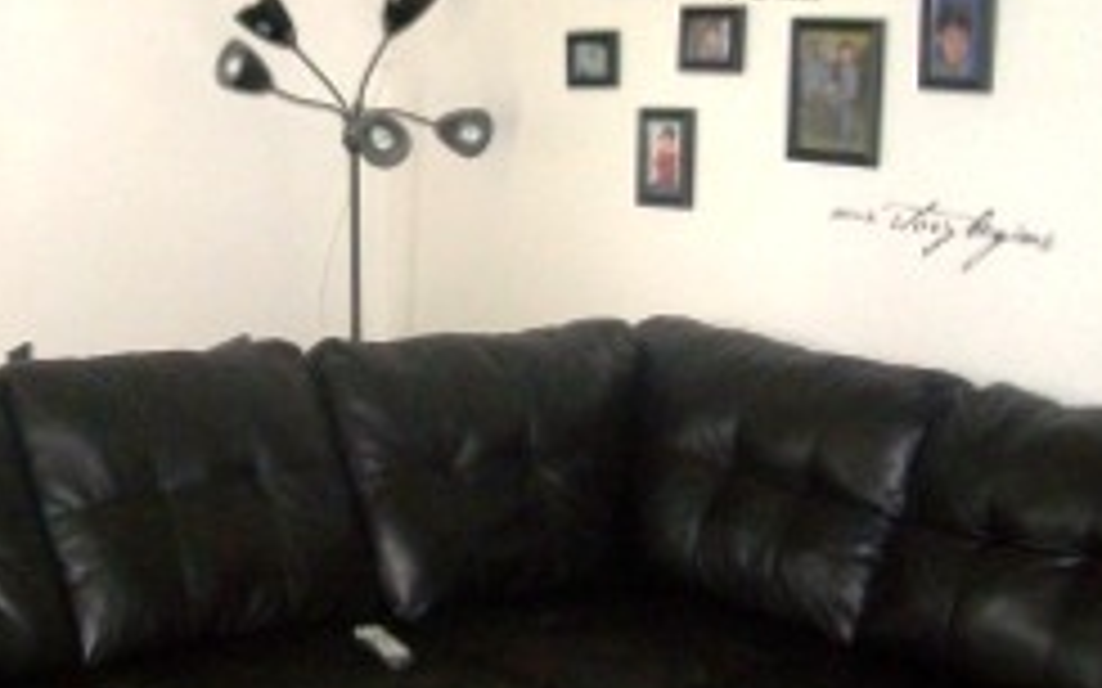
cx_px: 324
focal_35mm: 66
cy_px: 351
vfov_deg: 19.7
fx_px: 1982
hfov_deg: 30.7
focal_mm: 6.1
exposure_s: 1/60
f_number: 2.7
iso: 160
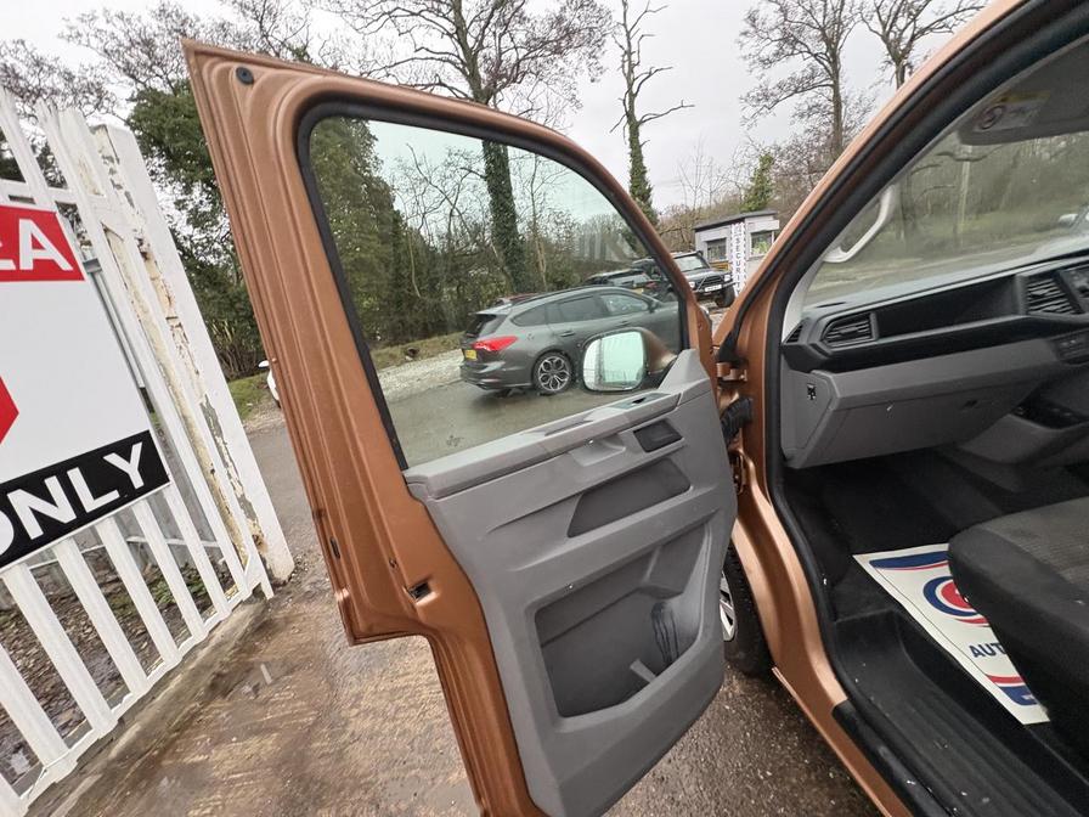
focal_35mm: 14
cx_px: 544
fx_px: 440
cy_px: 408
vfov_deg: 85.7
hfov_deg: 102.1
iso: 400
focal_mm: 2.22
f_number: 2.2
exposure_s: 1/60
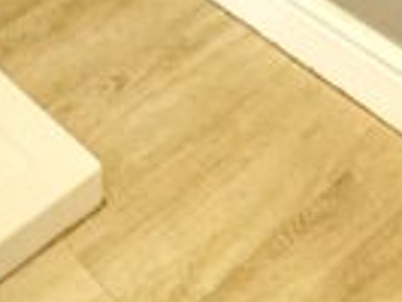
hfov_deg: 18.1
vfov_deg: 9.6
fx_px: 1255
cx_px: 100
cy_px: -683
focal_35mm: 108
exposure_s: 1/100
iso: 160
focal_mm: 2.22
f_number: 2.2
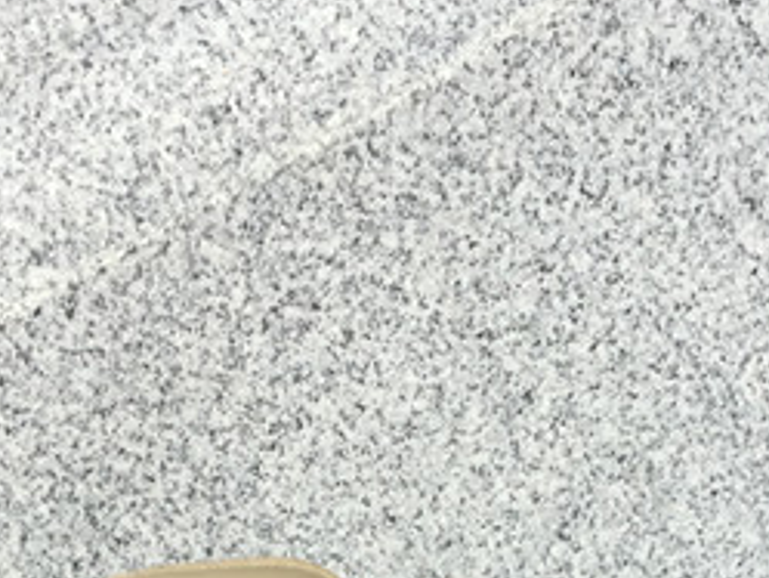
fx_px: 2489
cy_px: 845
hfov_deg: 17.5
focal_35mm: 112
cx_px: 476
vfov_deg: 12.6
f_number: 2.4
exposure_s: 1/124
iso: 25
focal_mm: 3.3
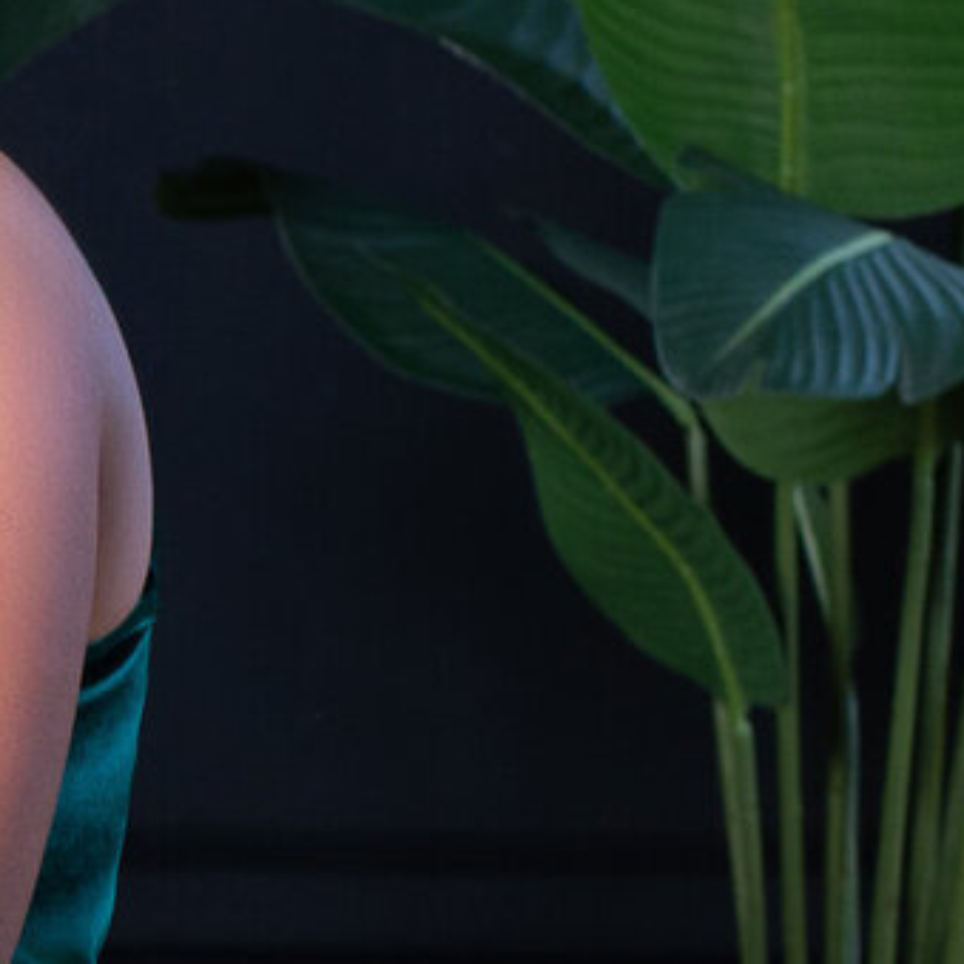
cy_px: 1233
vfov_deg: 5.8
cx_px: -1209
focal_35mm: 301
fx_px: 9484
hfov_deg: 5.6
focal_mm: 50
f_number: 4.5
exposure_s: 1/160
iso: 500
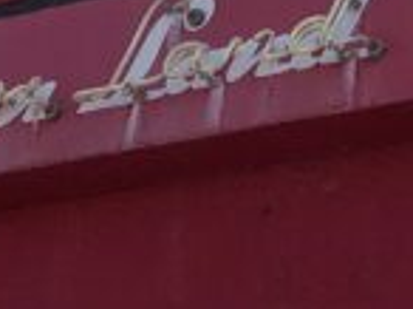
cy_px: -244
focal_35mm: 197
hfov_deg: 10.0
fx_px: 2347
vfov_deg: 7.3
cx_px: 280
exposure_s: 1/1499
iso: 20
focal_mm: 3.99
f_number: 1.8
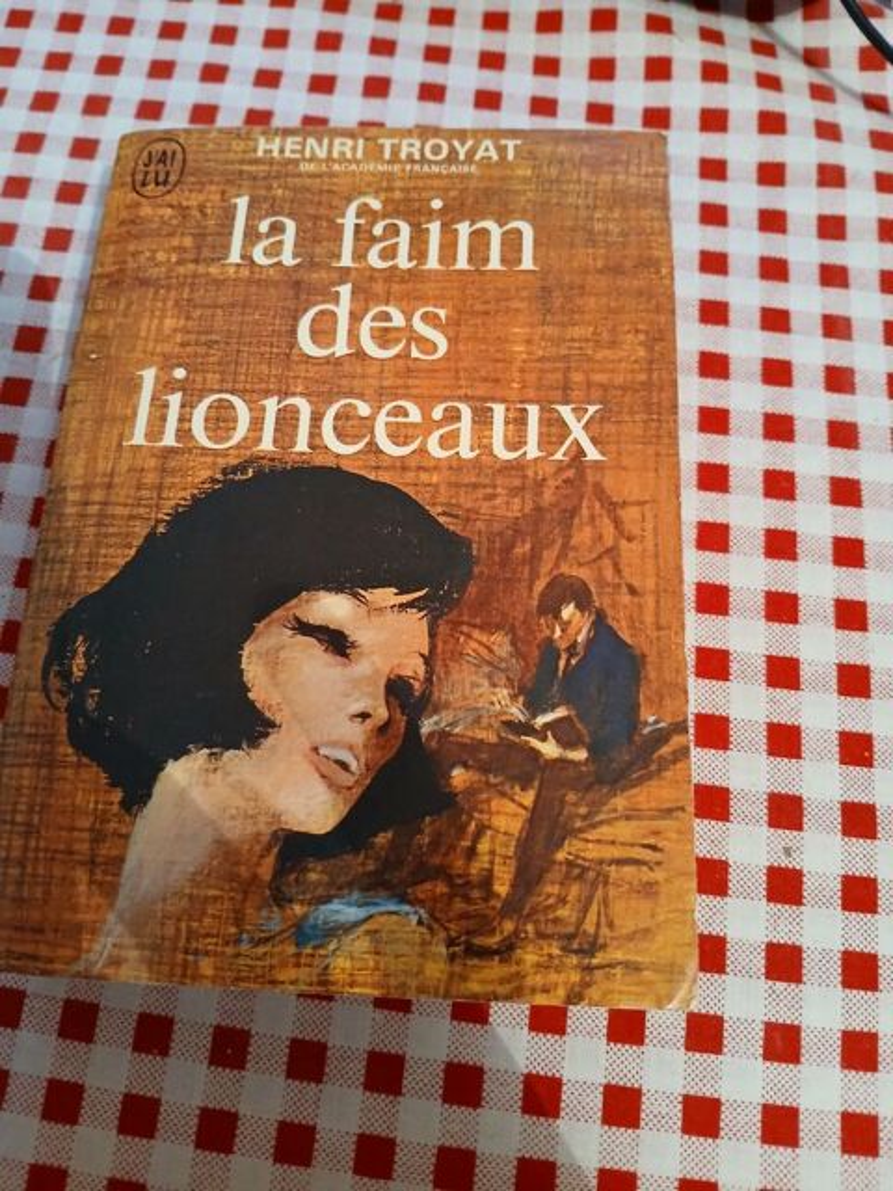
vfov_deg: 67.3
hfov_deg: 53.1
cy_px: 596
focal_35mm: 26
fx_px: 894
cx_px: 446
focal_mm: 3.98
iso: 640
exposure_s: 1/20
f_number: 1.8
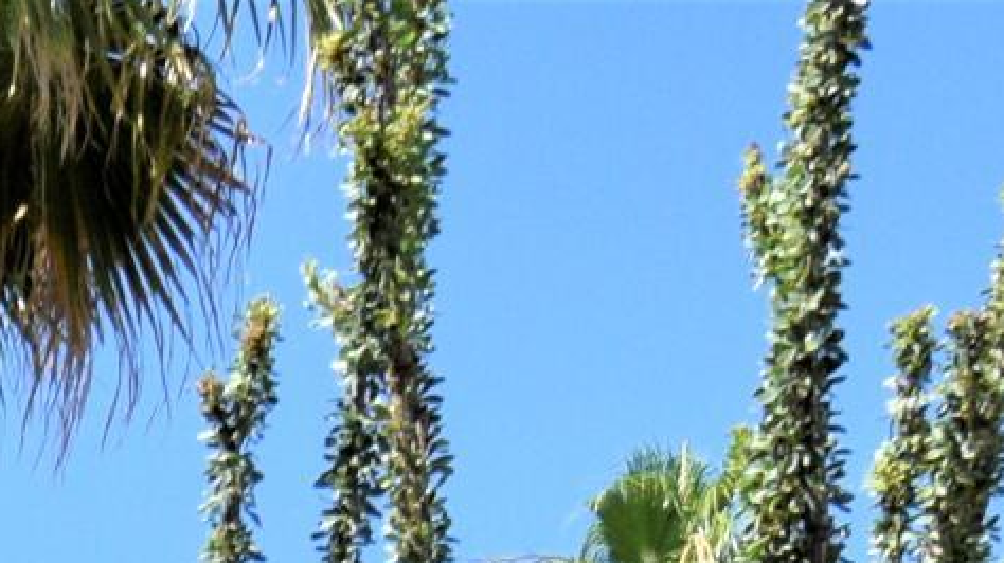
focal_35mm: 199
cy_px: 2112
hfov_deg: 9.9
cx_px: -1133
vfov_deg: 5.4
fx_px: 5295
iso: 400
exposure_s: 1/500
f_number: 11
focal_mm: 20
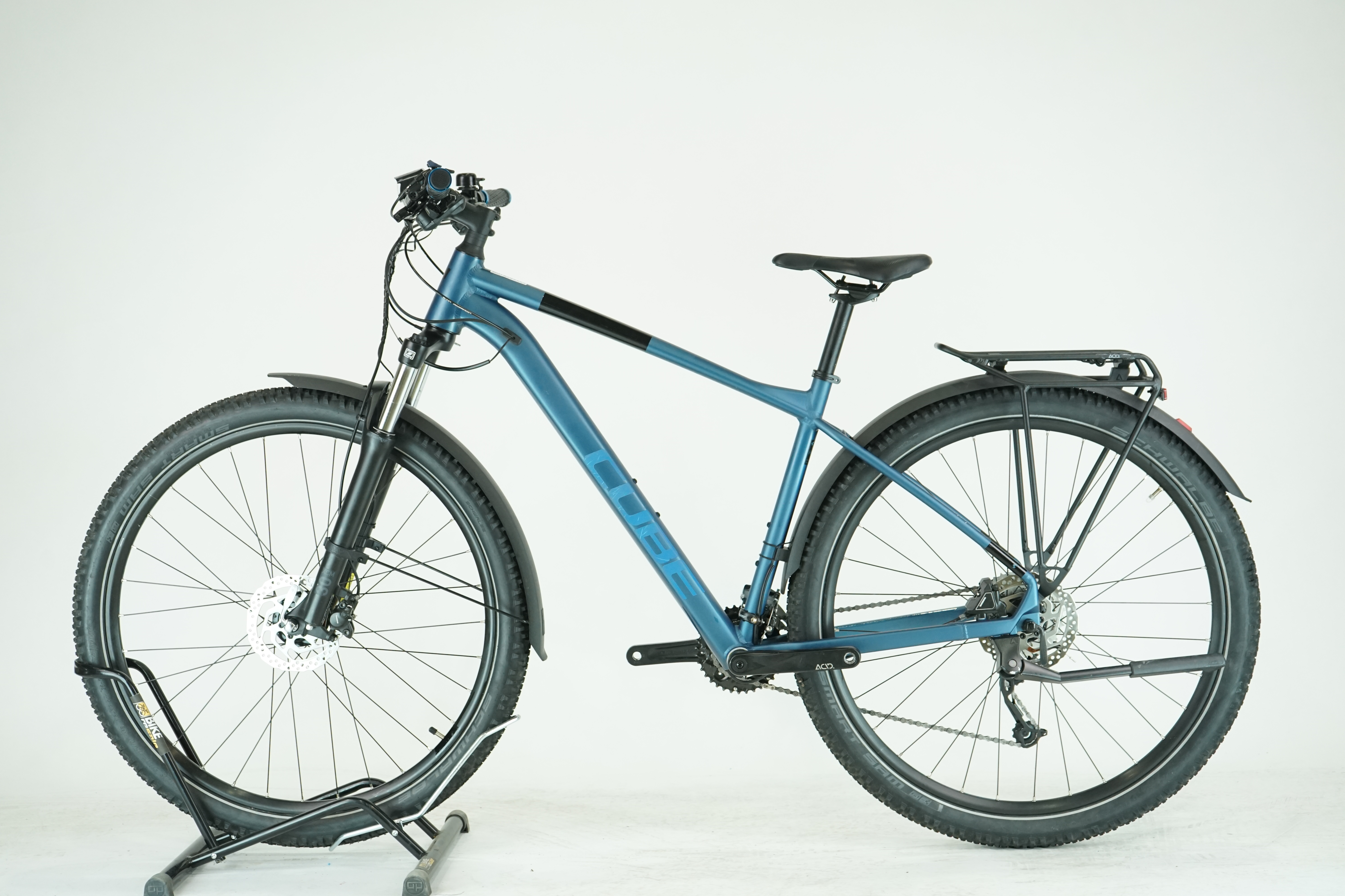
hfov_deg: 38.2
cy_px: 448
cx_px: 672
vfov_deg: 26.0
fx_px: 1943
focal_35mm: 52
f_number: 5.6
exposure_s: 1/200
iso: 1600
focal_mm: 52
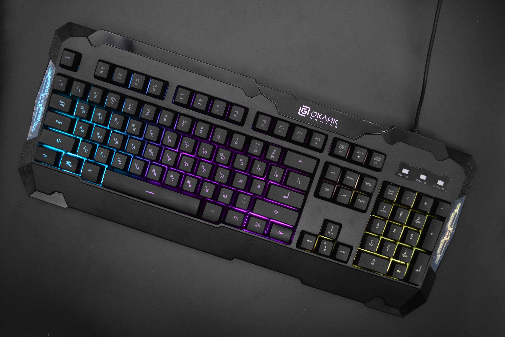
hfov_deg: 55.1
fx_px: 484
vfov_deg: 38.4
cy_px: 168
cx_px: 252
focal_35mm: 34
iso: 2200
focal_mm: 23
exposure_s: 1/60
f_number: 5
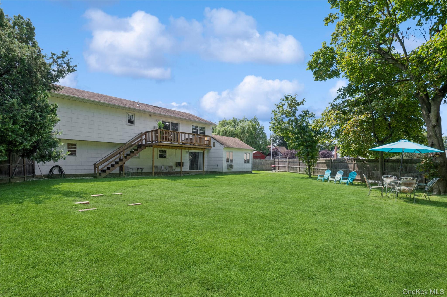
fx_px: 186
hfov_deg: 100.4
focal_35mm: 15
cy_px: 148
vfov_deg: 77.2
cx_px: 224
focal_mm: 15
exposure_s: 1/200
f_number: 14
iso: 640
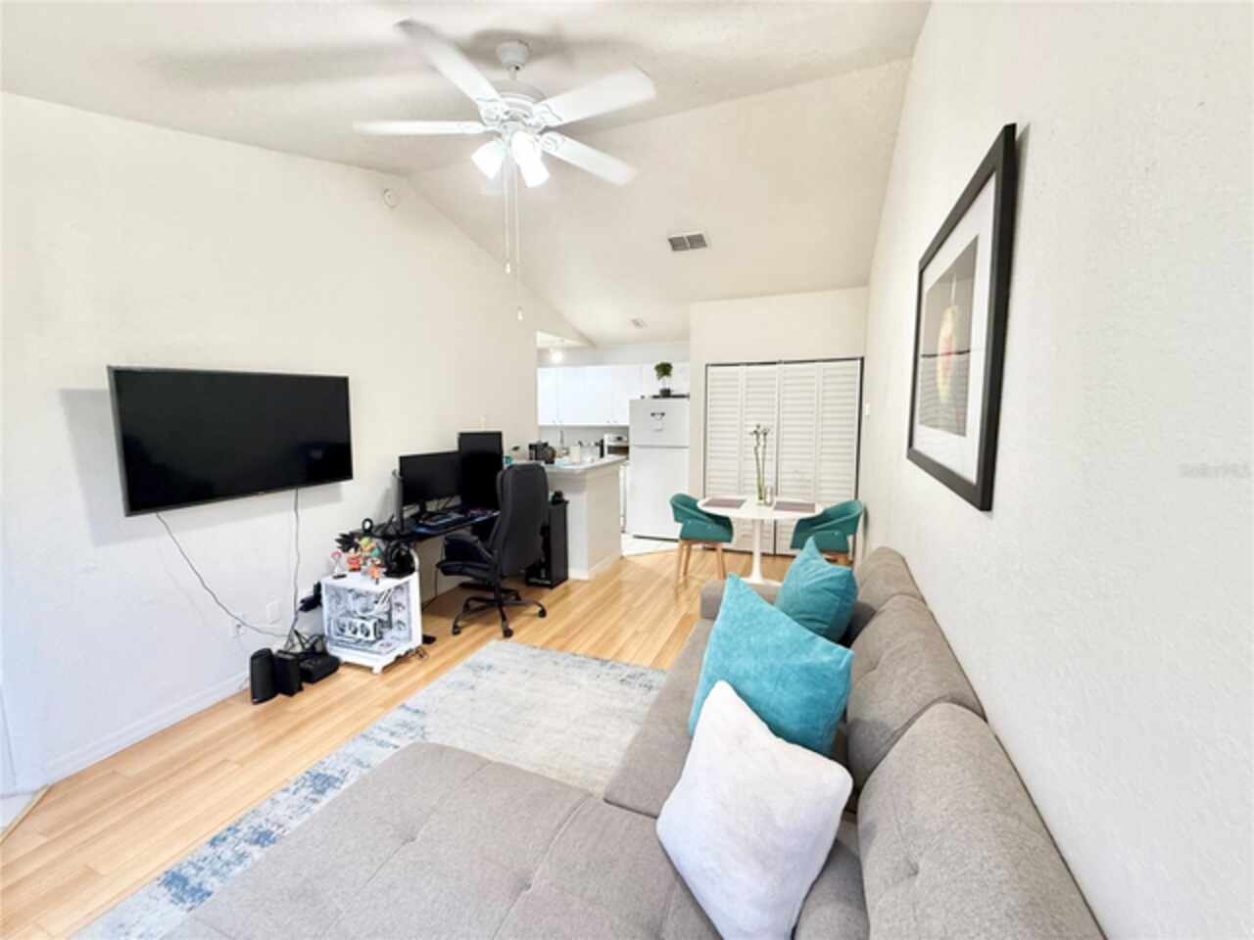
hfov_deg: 102.1
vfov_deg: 85.7
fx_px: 507
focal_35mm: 14
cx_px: 627
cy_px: 470
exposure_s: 1/60
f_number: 2.2
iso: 250
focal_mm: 2.22
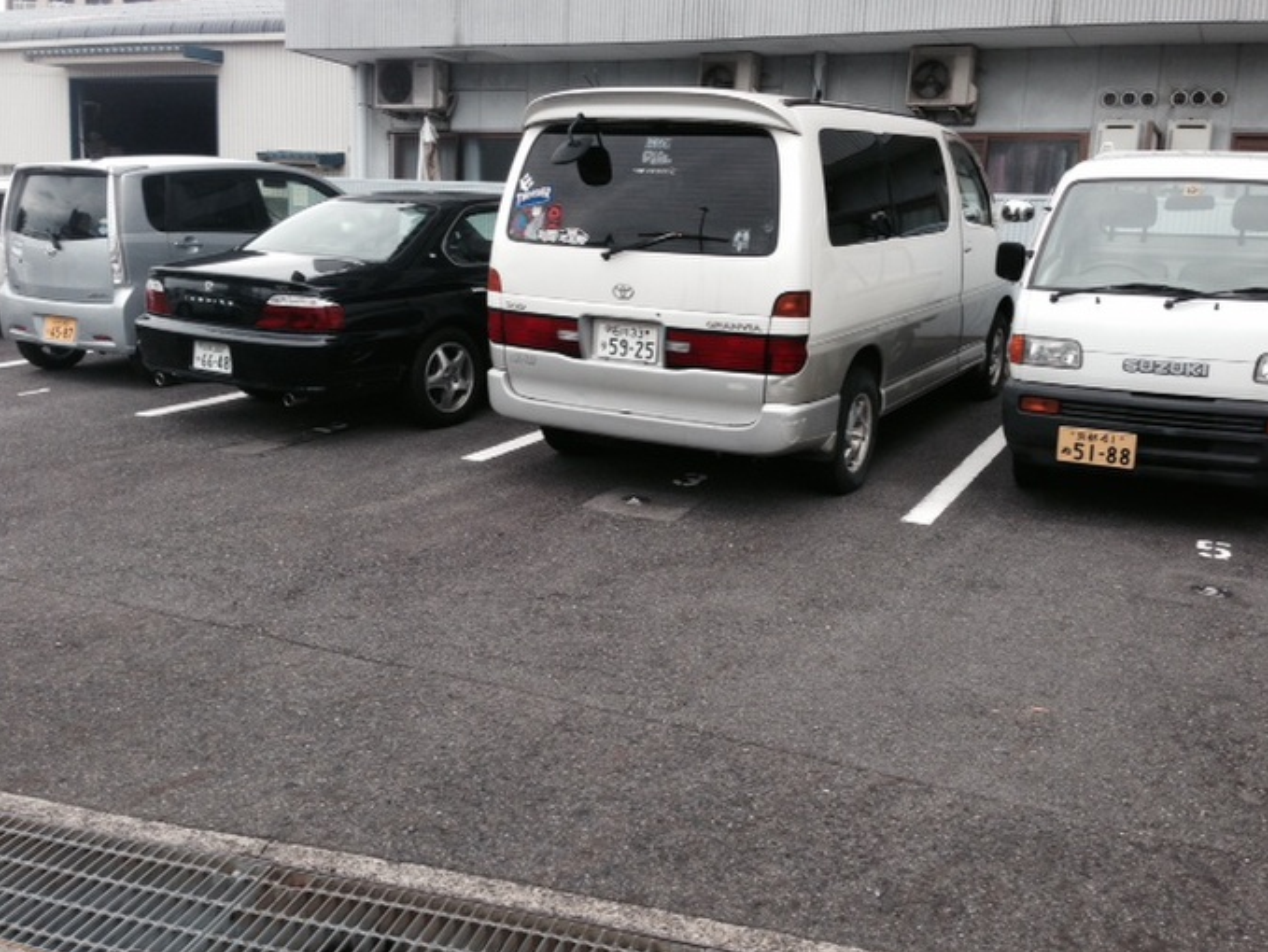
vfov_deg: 41.8
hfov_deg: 53.9
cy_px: 475
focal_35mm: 34
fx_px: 1246
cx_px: 641
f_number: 2.4
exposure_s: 1/463
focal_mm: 4.12
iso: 50
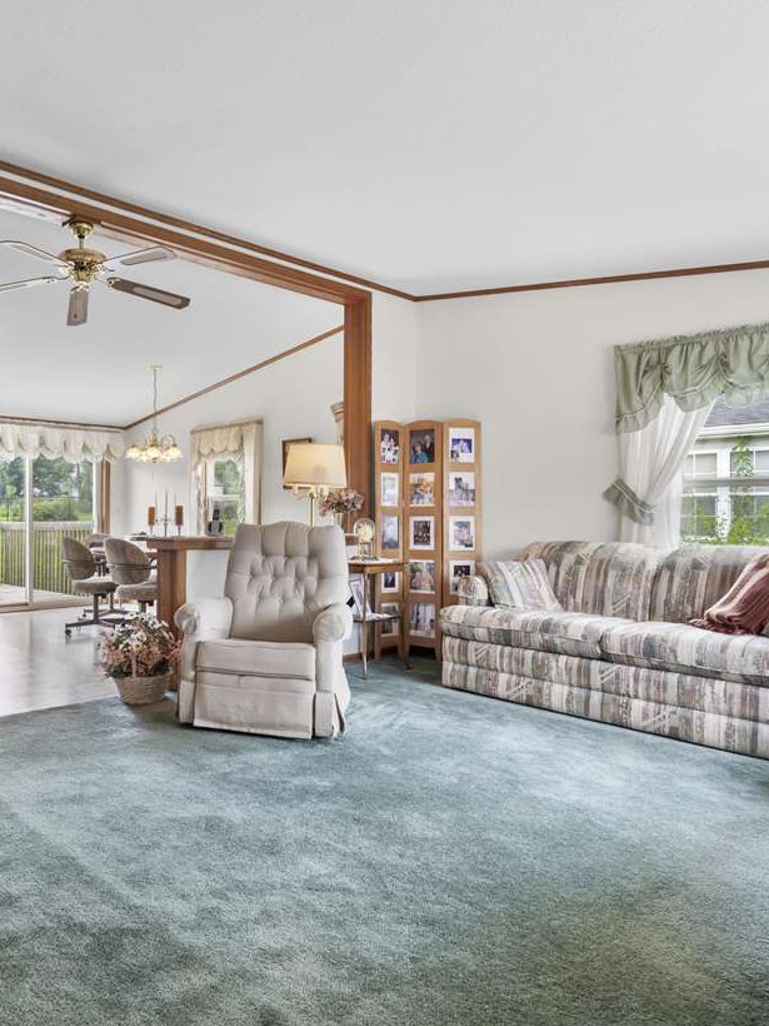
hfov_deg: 54.3
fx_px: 711
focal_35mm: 24
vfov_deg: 71.6
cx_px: 195
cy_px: 516
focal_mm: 16
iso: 250
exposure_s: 1/3
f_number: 9
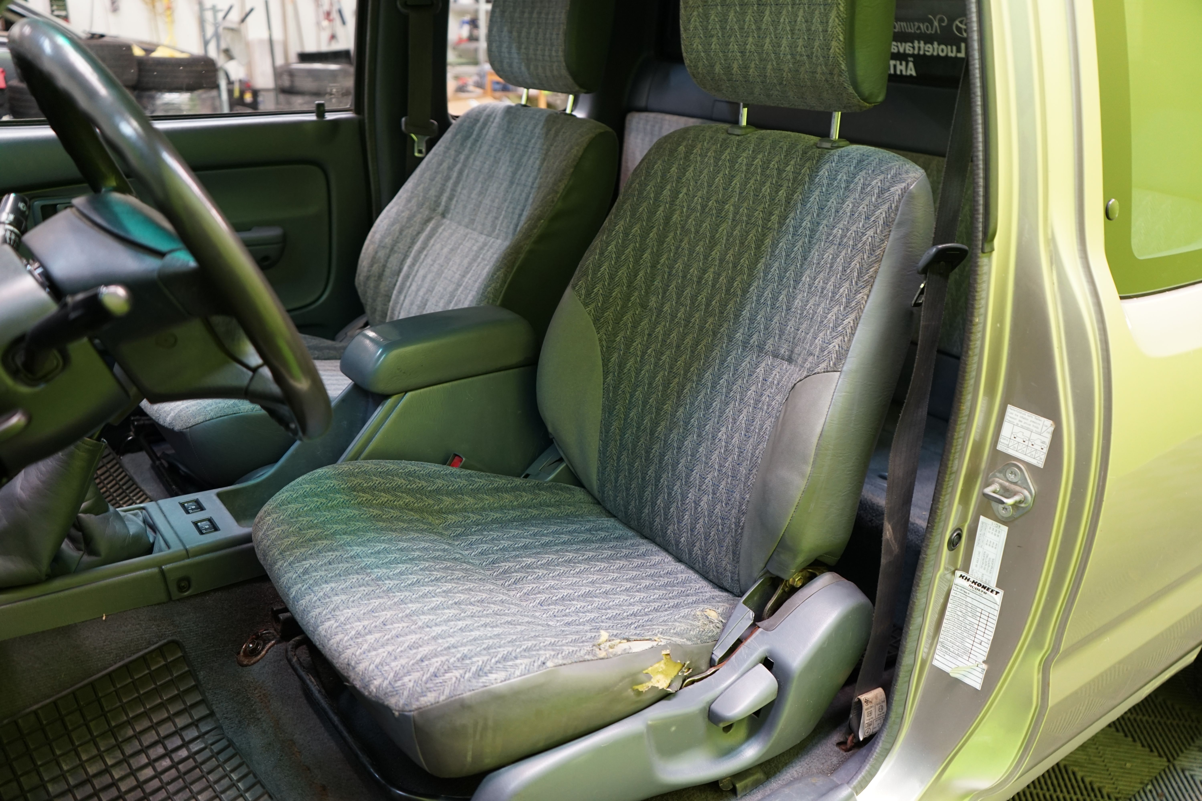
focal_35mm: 28
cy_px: 400
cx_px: 601
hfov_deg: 65.5
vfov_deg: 46.4
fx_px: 935
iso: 800
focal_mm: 28
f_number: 3.5
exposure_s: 1/30
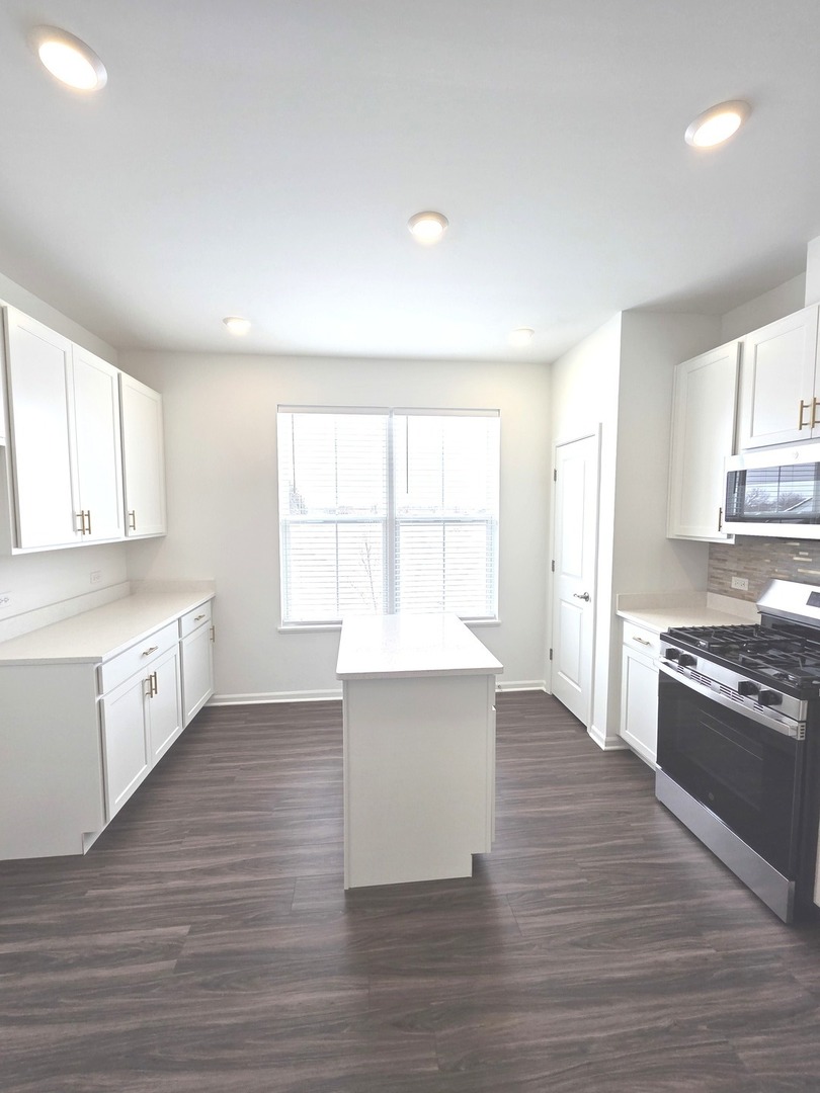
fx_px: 411
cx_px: 410
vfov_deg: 106.2
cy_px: 546
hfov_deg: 89.9
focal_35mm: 13
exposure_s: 1/251
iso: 50
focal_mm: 2.2
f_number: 2.2
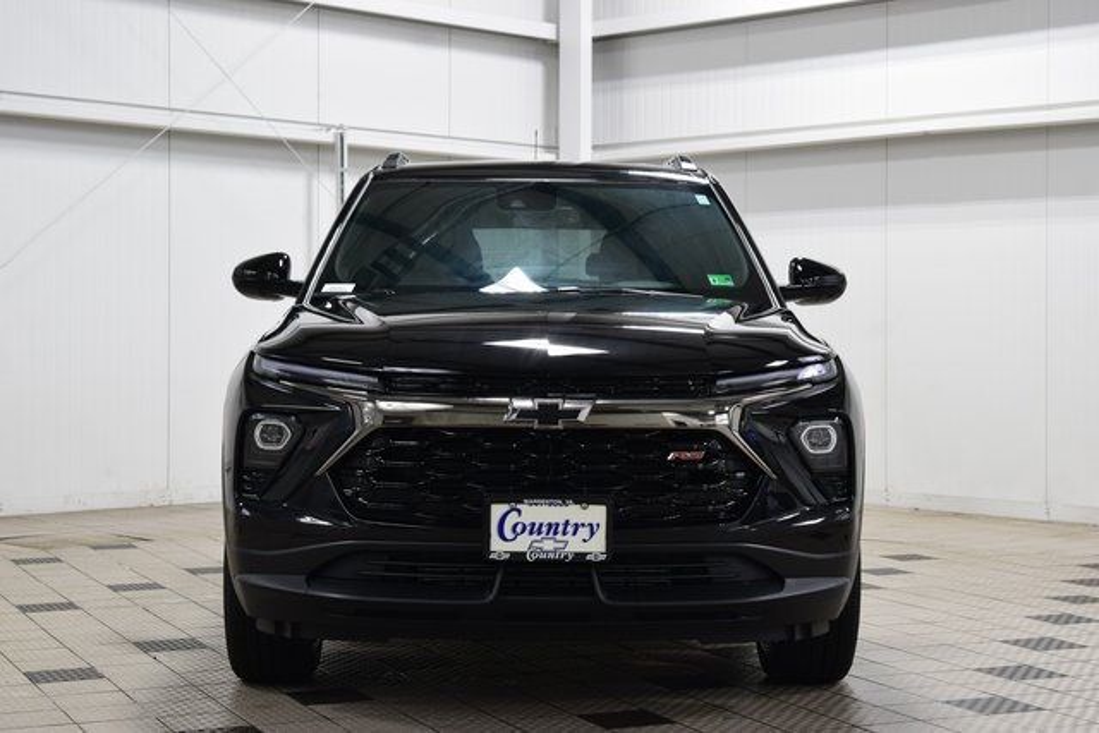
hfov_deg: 30.5
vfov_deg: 20.6
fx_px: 2015
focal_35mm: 66
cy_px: 366
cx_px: 550
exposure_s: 1/15
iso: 450
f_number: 6.3
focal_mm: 44
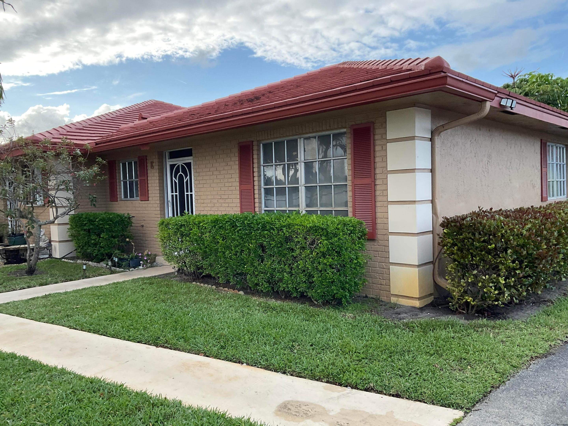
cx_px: 284
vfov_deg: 48.2
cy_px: 213
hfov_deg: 61.7
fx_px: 476
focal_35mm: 29
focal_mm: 3
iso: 16
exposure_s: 1/386
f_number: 1.8
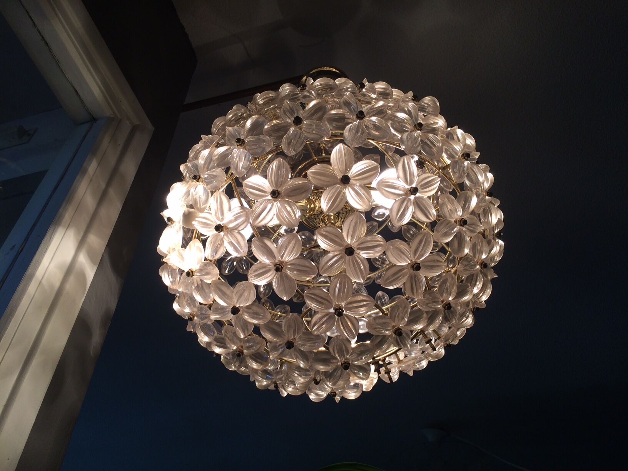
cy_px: 236
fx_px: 526
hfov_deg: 61.7
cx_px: 314
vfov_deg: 48.2
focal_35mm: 29
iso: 50
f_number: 2.2
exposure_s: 1/100
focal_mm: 4.15
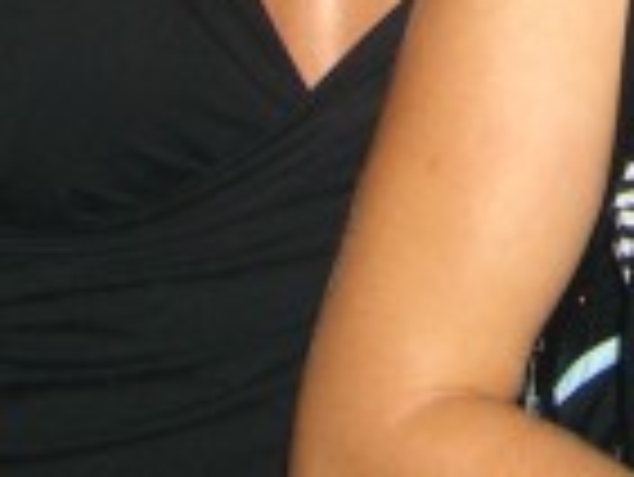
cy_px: -526
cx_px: 665
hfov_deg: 12.0
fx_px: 2970
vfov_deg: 8.6
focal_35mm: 162
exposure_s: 1/60
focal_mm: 7.9
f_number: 2.8
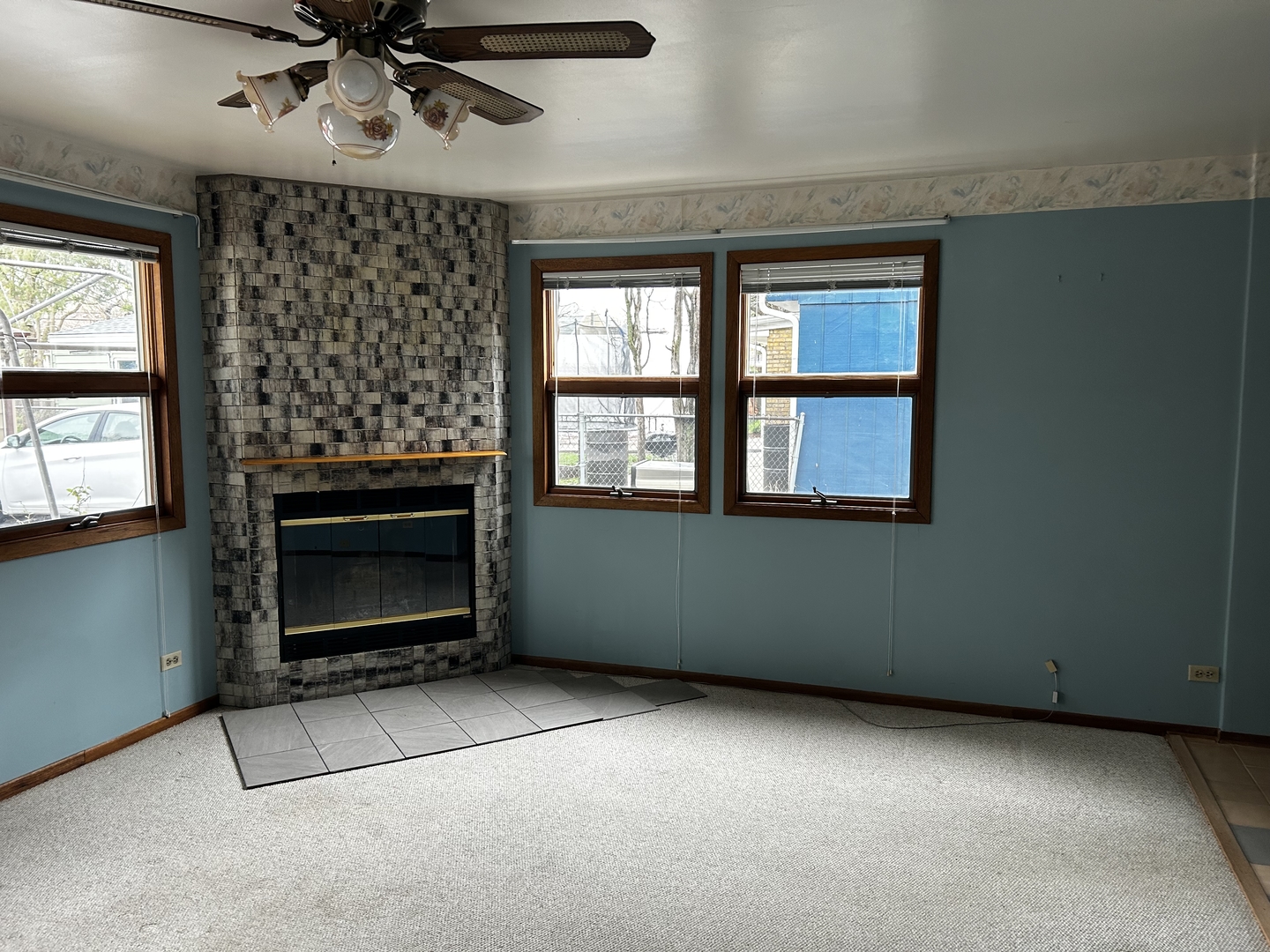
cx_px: 635
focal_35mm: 26
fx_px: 954
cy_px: 476
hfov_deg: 67.3
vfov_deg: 53.1
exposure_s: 1/121
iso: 125
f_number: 1.5
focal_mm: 5.7
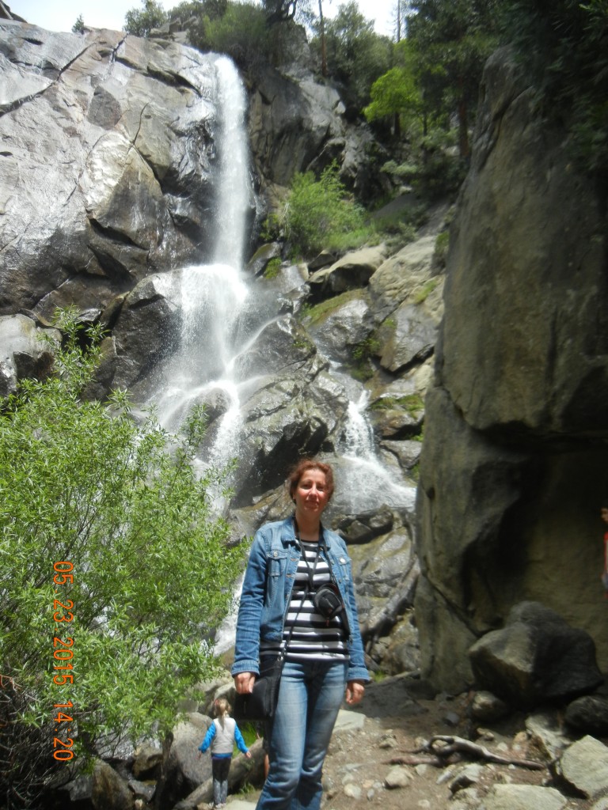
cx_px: 304
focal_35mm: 30
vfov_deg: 60.0
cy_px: 405
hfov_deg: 46.8
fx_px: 703
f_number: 7
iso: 160
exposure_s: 1/315
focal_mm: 5.4
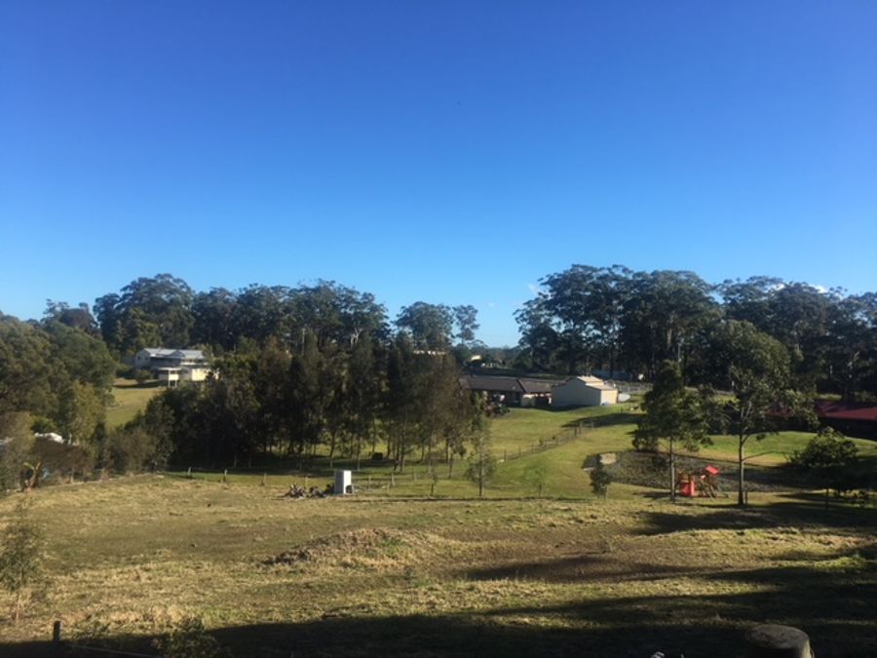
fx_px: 735
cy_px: 329
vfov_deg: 48.2
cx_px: 438
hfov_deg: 61.7
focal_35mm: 29
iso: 25
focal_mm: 4.15
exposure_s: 1/1026
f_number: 2.2
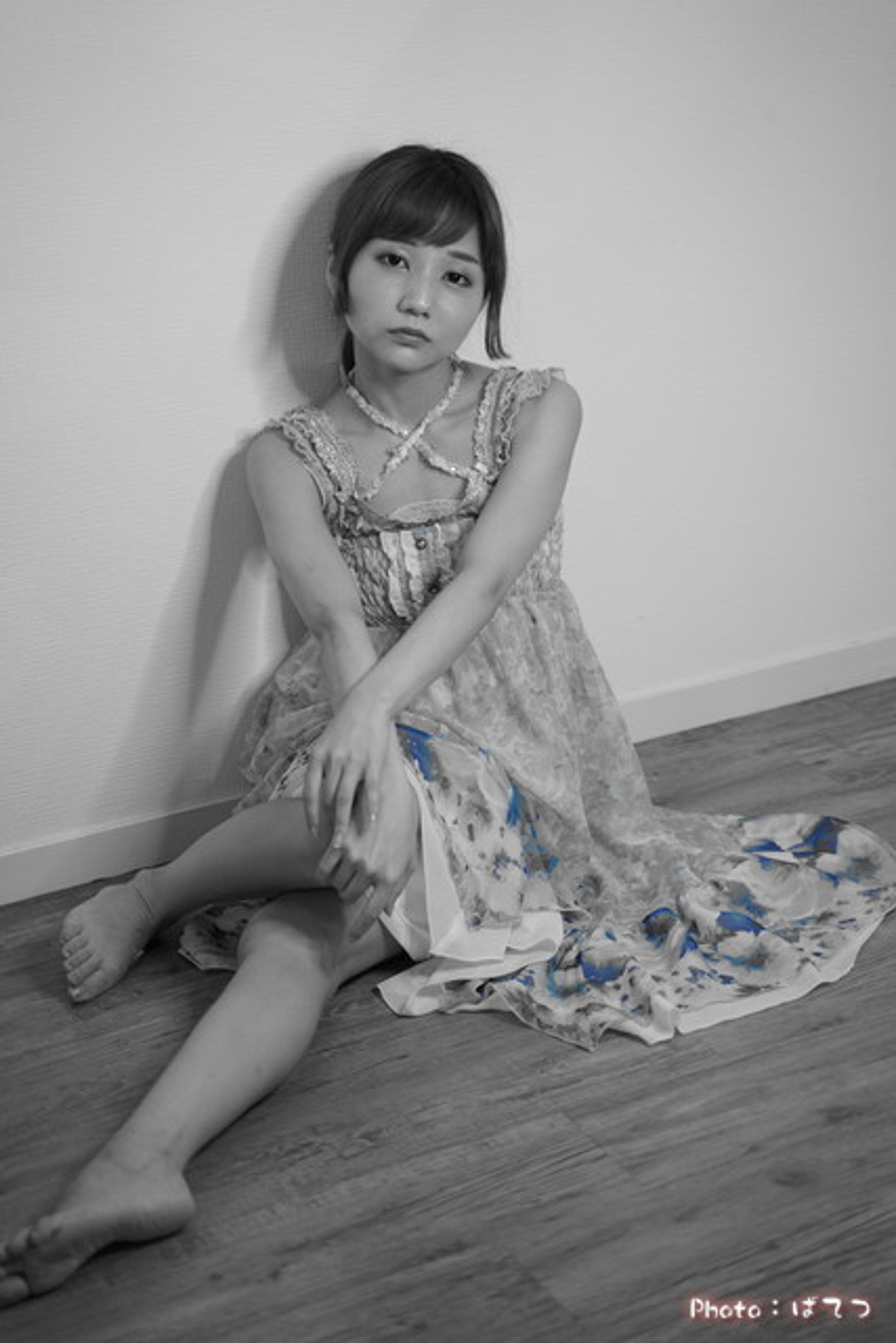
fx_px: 2798
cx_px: 448
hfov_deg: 18.2
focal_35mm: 75
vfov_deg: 27.0
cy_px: 672
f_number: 2.8
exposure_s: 1/80
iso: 320
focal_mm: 75
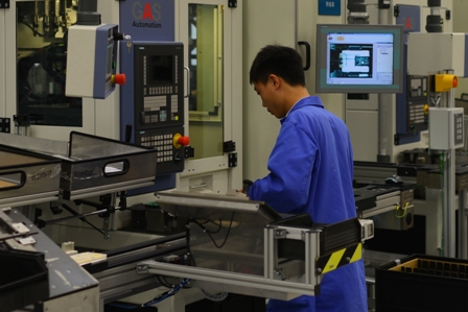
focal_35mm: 80
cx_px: 274
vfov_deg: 17.0
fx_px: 1040
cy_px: 75
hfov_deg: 25.3
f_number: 2.2
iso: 100
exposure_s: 1/125
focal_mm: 35
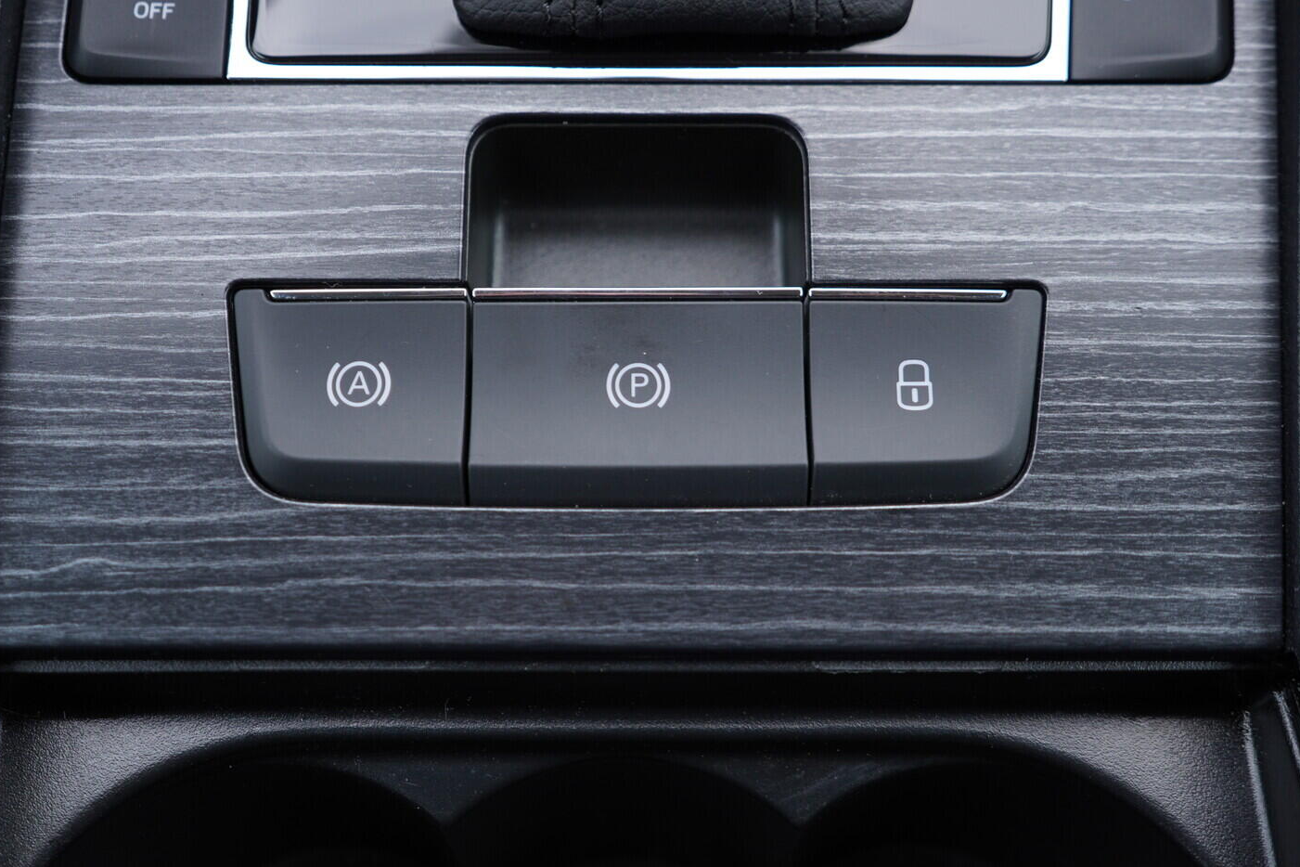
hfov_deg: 51.9
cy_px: 423
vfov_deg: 35.9
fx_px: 1336
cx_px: 644
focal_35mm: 37
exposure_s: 1/40
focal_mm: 24
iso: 160
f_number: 2.8
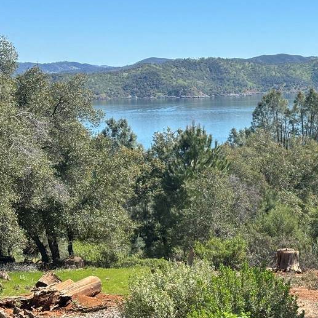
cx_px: 305
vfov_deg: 20.6
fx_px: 873
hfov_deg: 20.1
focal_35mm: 84
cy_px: 204
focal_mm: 6.86
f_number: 1.78
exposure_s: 1/1667
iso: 64
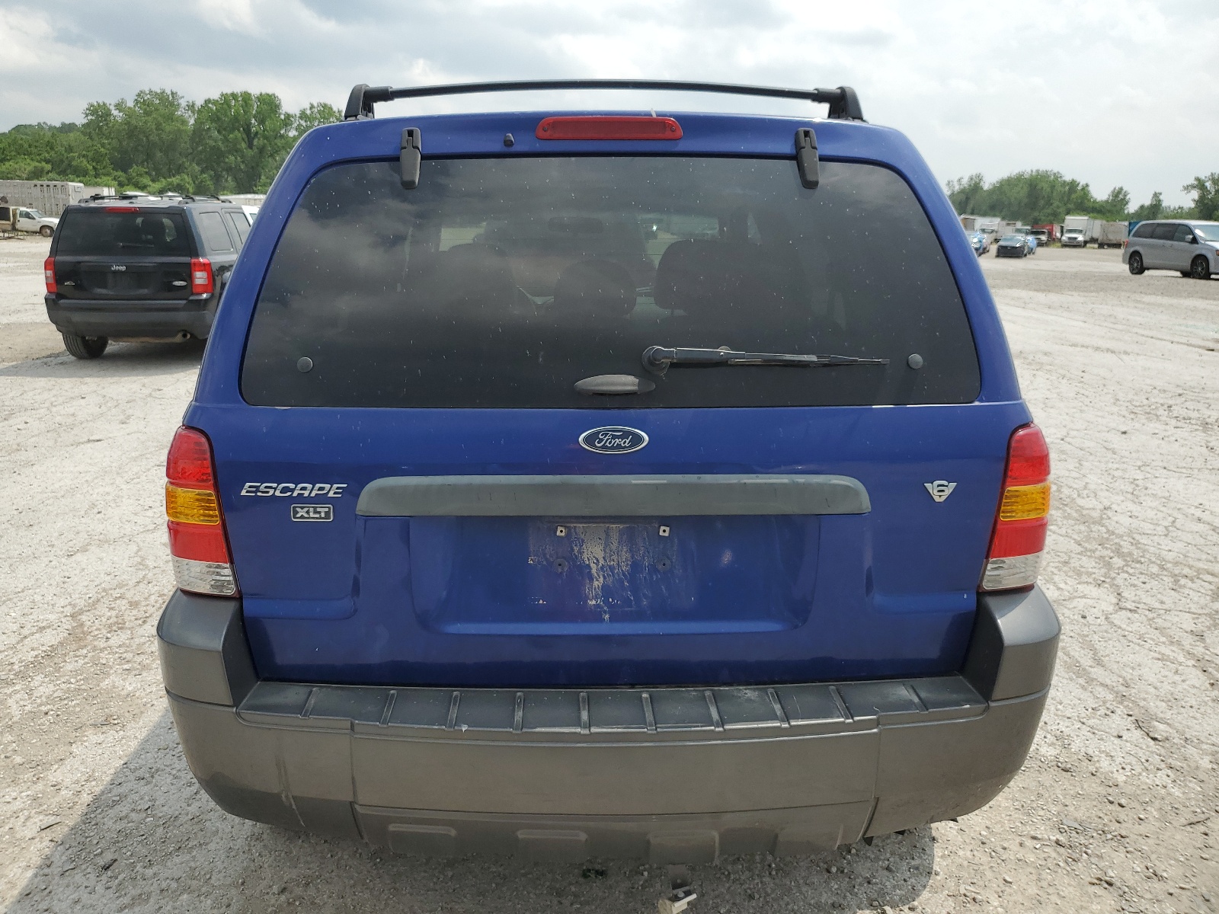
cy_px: 457
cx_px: 610
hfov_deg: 67.3
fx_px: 916
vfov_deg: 53.1
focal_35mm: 26
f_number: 1.5
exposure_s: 1/3333
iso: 50
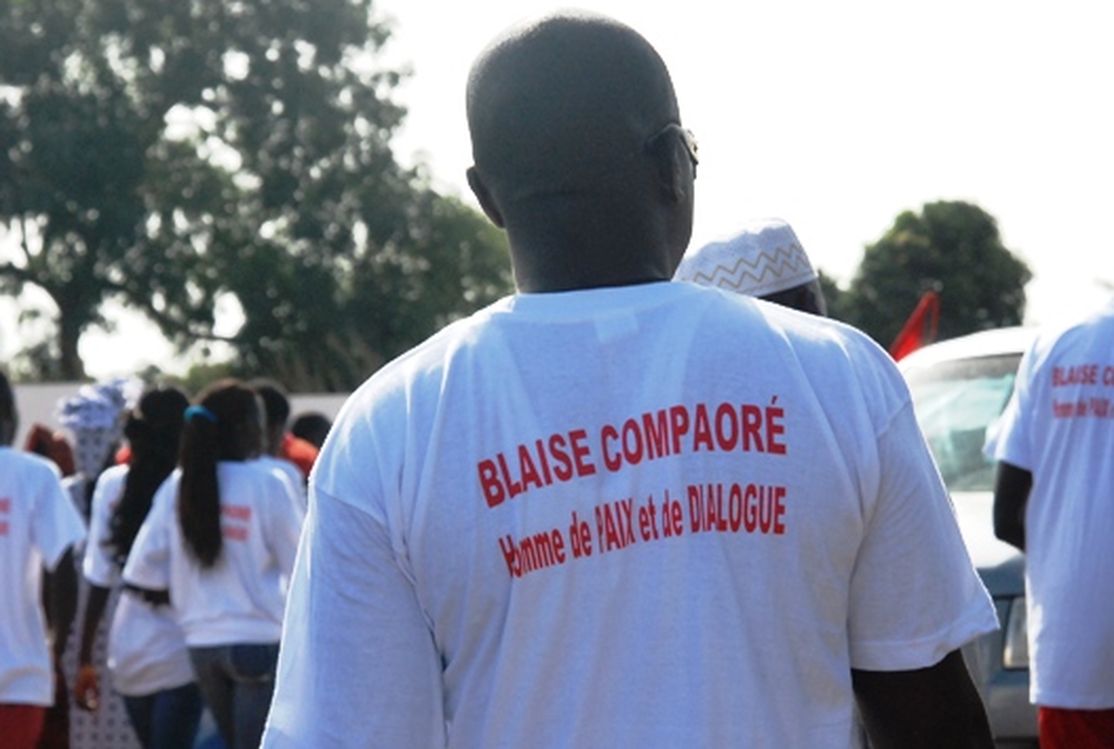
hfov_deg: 17.0
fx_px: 3723
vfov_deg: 11.5
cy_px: 416
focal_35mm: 120
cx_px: 644
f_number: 10
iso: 800
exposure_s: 1/1600
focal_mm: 66
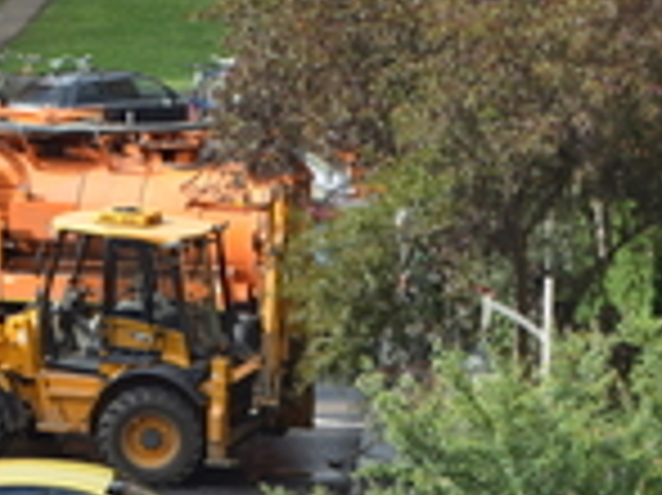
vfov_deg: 7.0
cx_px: -29
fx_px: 4076
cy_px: 315
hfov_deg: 9.2
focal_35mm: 213
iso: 200
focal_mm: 55
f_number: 8
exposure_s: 1/250
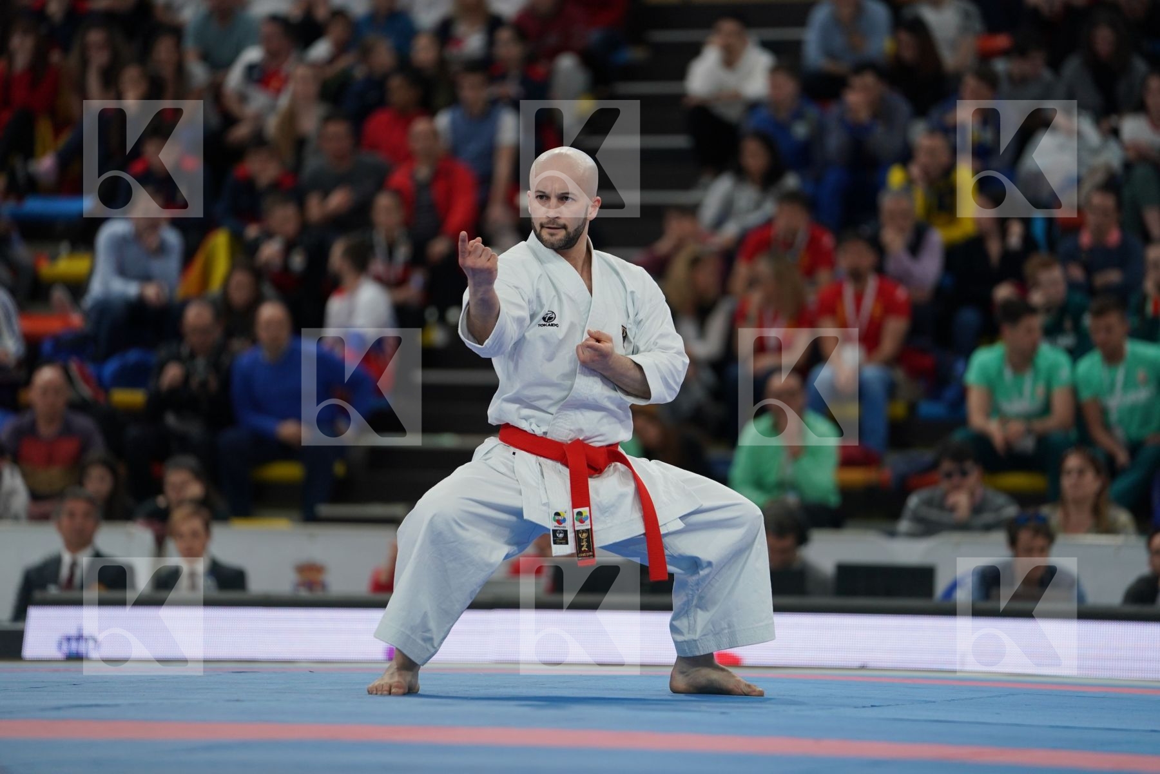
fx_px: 6444
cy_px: 387
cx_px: 580
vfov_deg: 6.9
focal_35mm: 200
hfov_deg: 10.3
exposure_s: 1/500
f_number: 2.8
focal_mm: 200
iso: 800
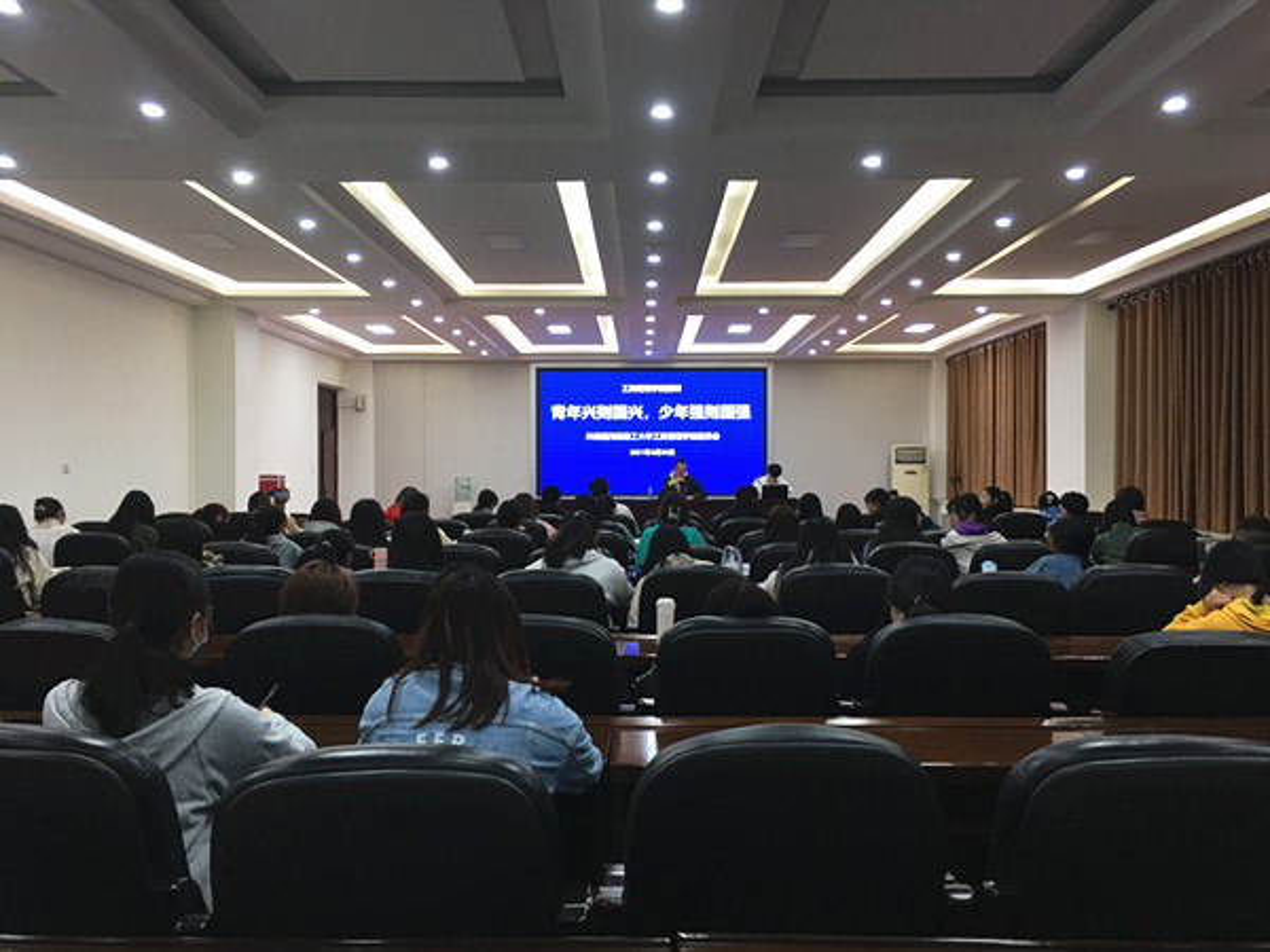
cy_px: 476
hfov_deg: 61.7
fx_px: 1064
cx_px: 635
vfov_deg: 48.2
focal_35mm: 29
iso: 40
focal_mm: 4.15
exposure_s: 1/33
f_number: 2.2
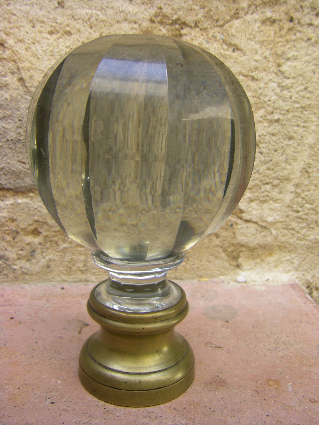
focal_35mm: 38
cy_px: 212
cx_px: 160
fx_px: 467
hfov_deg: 37.7
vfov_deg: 49.0
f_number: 3.5
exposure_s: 1/100
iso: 100
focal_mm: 6.3
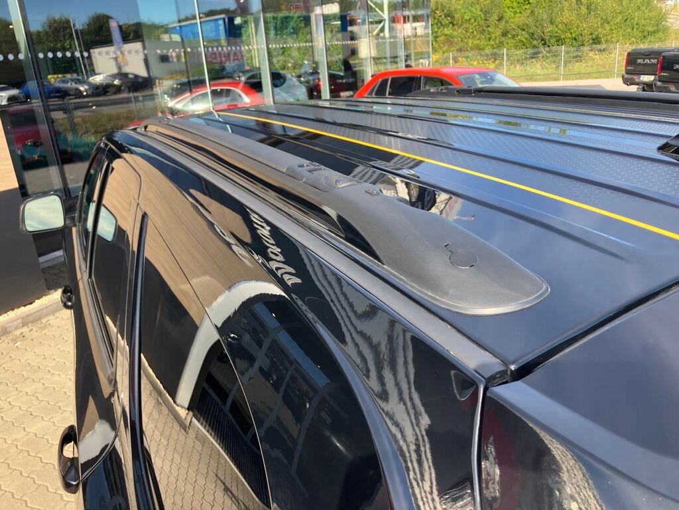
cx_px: 340
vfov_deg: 49.7
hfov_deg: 63.4
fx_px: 549
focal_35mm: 28
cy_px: 255
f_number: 1.8
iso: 32
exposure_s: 1/328
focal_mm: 3.99
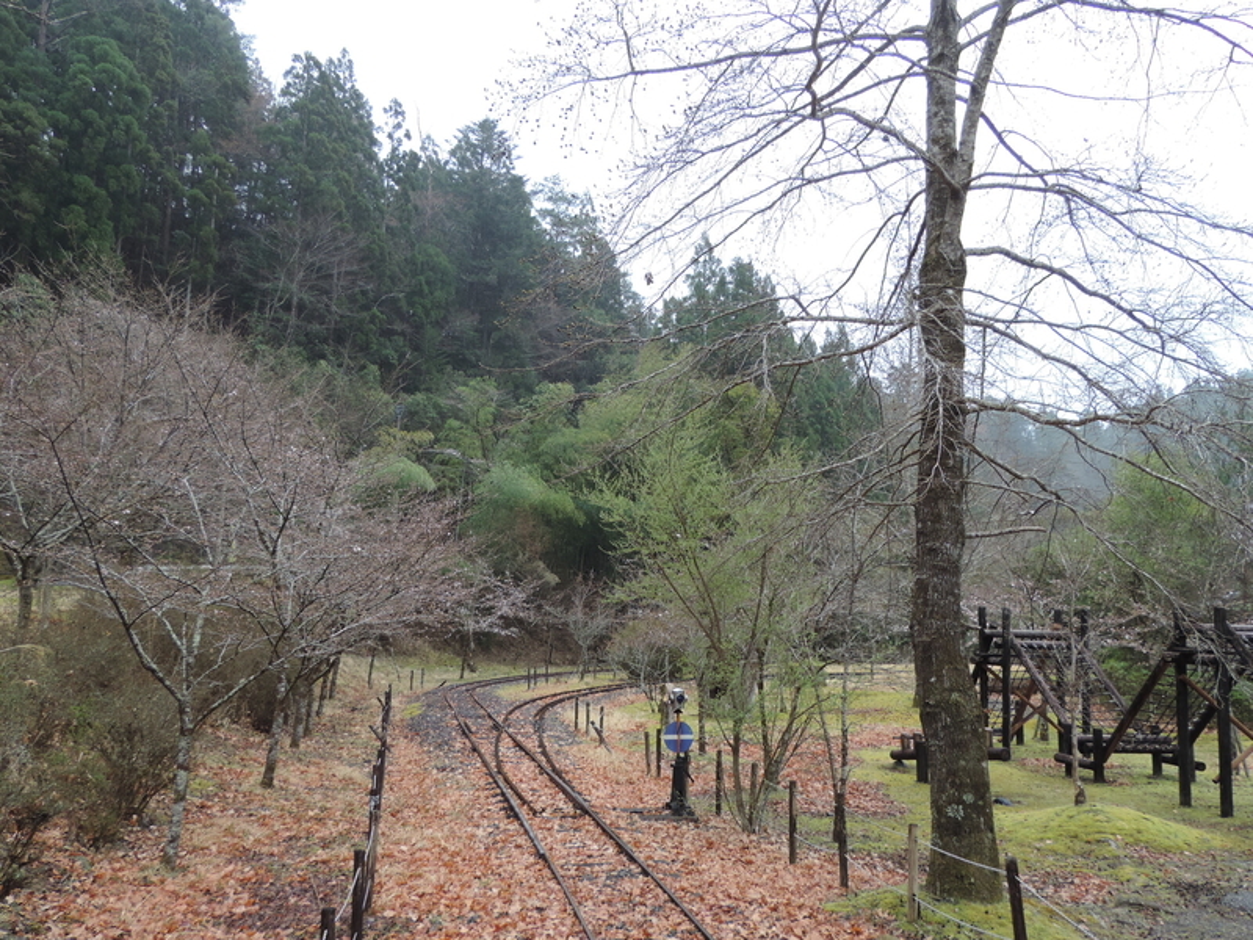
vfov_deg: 46.8
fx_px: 1086
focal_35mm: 30
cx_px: 626
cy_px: 470
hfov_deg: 60.0
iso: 80
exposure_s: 1/60
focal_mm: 5.3
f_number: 3.1
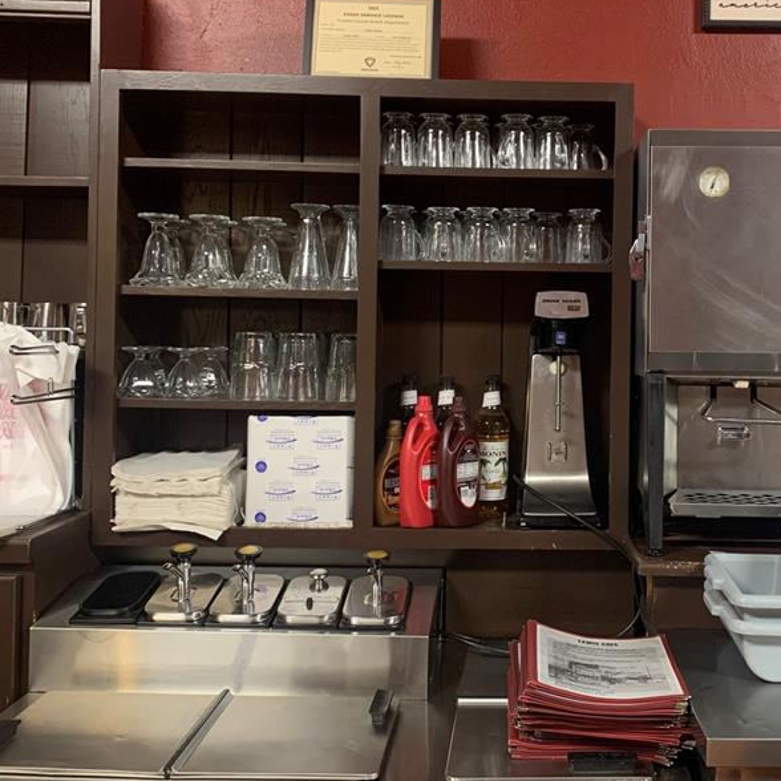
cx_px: 531
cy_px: 324
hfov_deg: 41.2
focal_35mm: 40
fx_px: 1021
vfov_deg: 41.7
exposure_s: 1/40
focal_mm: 4.25
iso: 250
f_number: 1.8
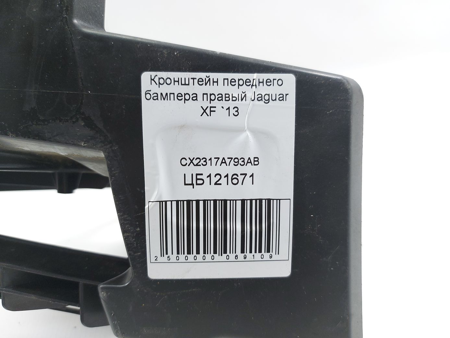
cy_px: 169
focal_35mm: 24
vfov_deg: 56.8
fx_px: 312
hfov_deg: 71.6
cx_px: 225
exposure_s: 1/50
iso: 100
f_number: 1.8
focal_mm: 5.23
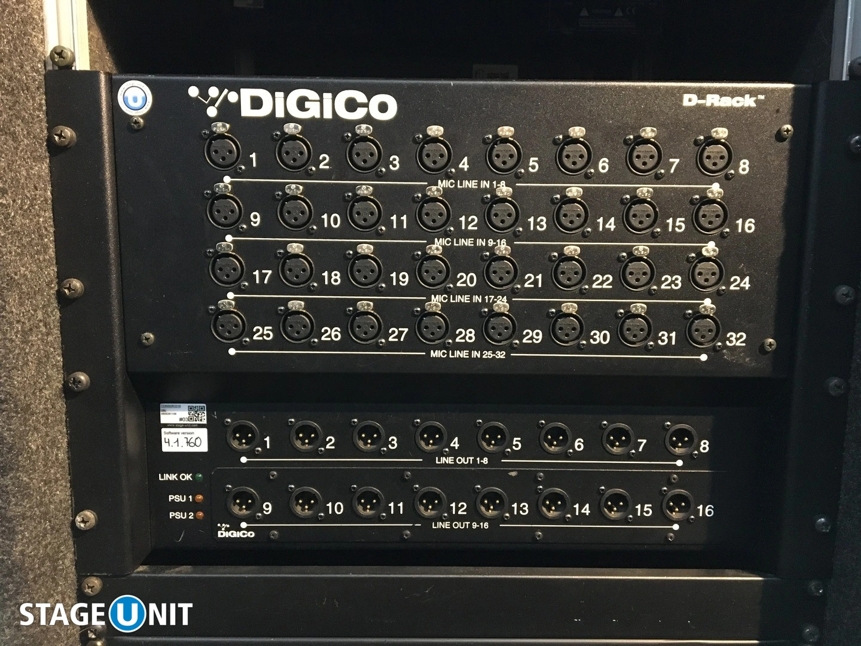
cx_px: 430
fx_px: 721
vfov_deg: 48.2
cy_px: 323
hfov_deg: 61.7
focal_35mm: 29
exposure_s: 1/17
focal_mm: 4.15
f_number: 2.2
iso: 250
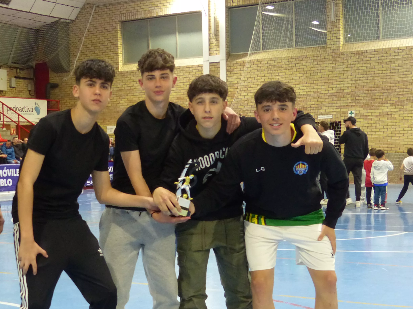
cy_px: 205
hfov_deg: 30.0
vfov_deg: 22.8
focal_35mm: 64
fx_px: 764
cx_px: 124
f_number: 2.8
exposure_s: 1/30
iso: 400
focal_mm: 7
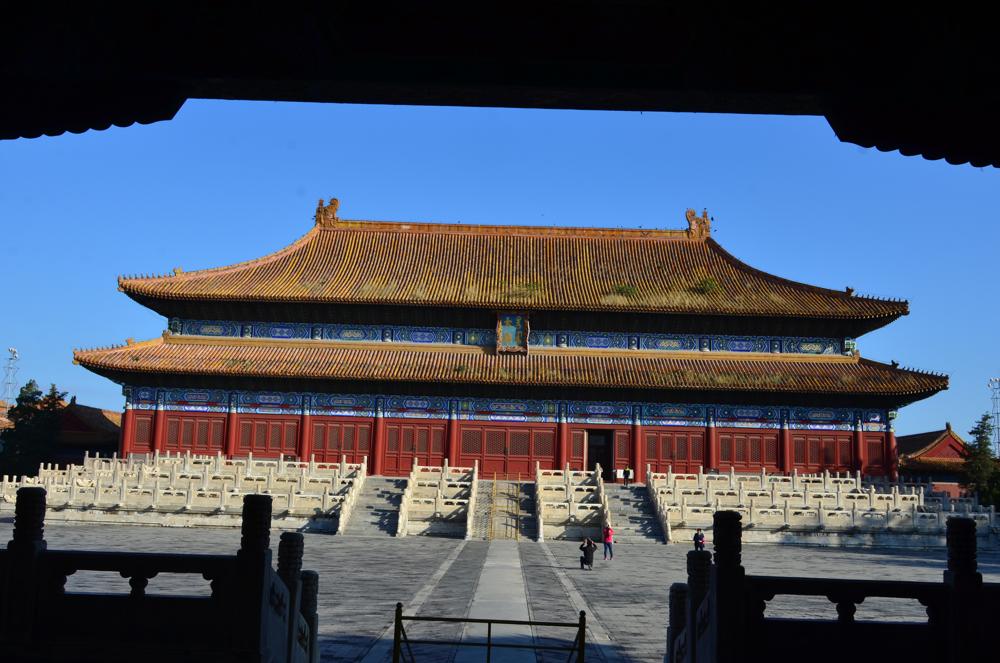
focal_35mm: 36
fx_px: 998
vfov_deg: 36.7
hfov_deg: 53.2
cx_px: 500
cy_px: 332
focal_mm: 24
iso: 100
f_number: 11
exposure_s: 1/125
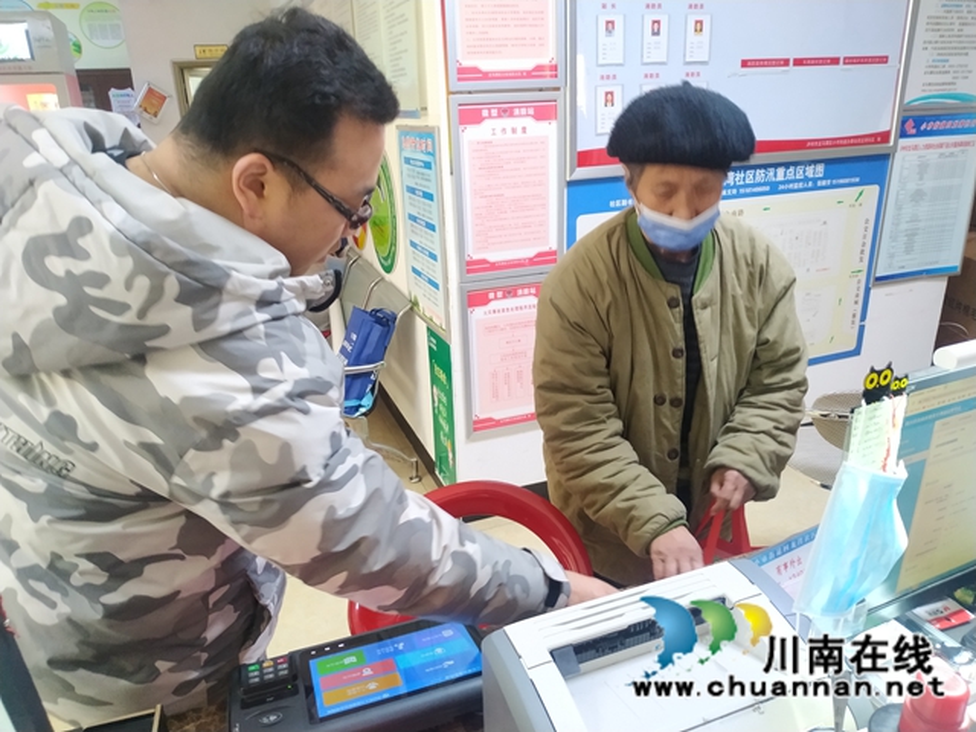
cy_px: 366
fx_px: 677
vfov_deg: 56.8
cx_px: 488
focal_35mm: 24
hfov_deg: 71.6
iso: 640
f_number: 1.9
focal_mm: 3.94
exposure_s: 1/17
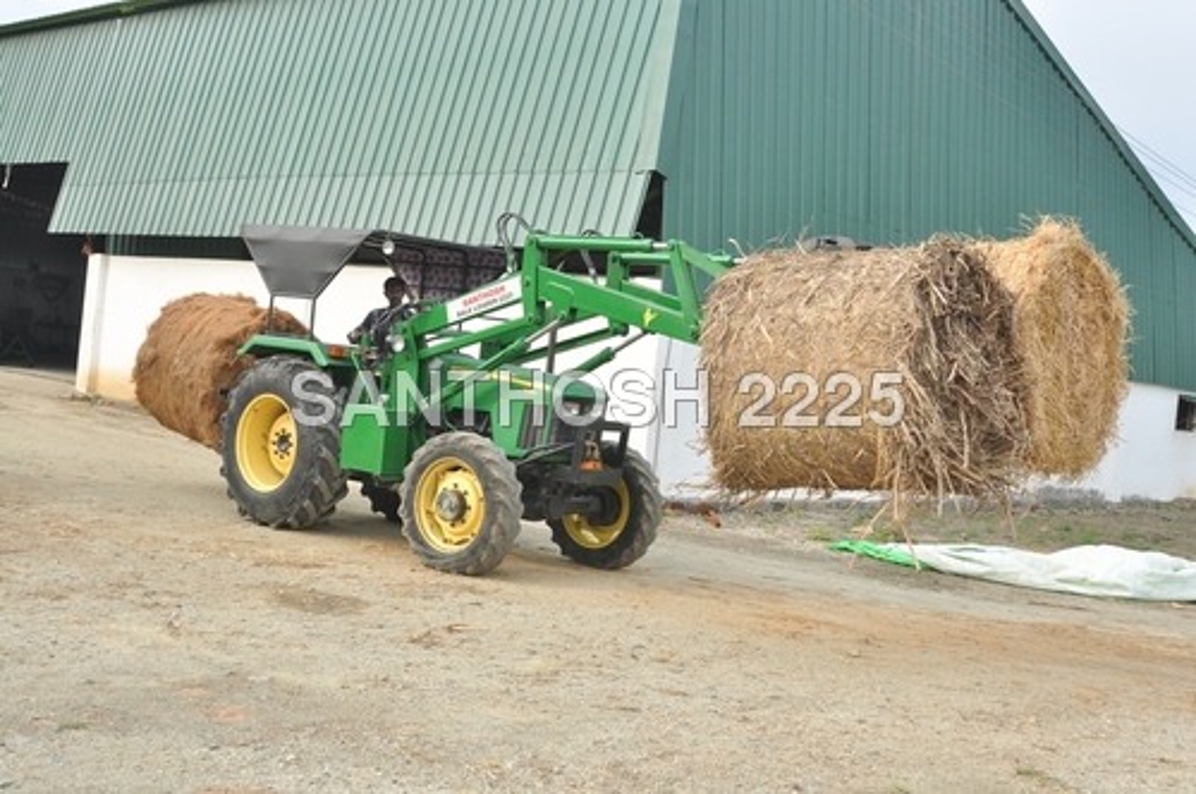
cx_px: 598
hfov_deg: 43.7
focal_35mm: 45
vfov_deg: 29.8
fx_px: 1493
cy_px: 397
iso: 200
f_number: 6.3
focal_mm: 30
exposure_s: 1/125
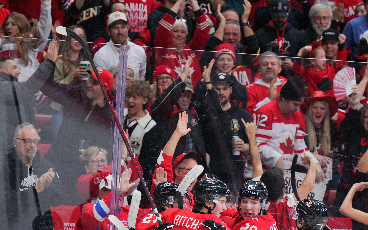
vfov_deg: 3.7
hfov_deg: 5.9
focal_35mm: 359
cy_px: 239
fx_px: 3600
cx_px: 235
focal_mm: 168
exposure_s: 1/1250
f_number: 4
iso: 2000
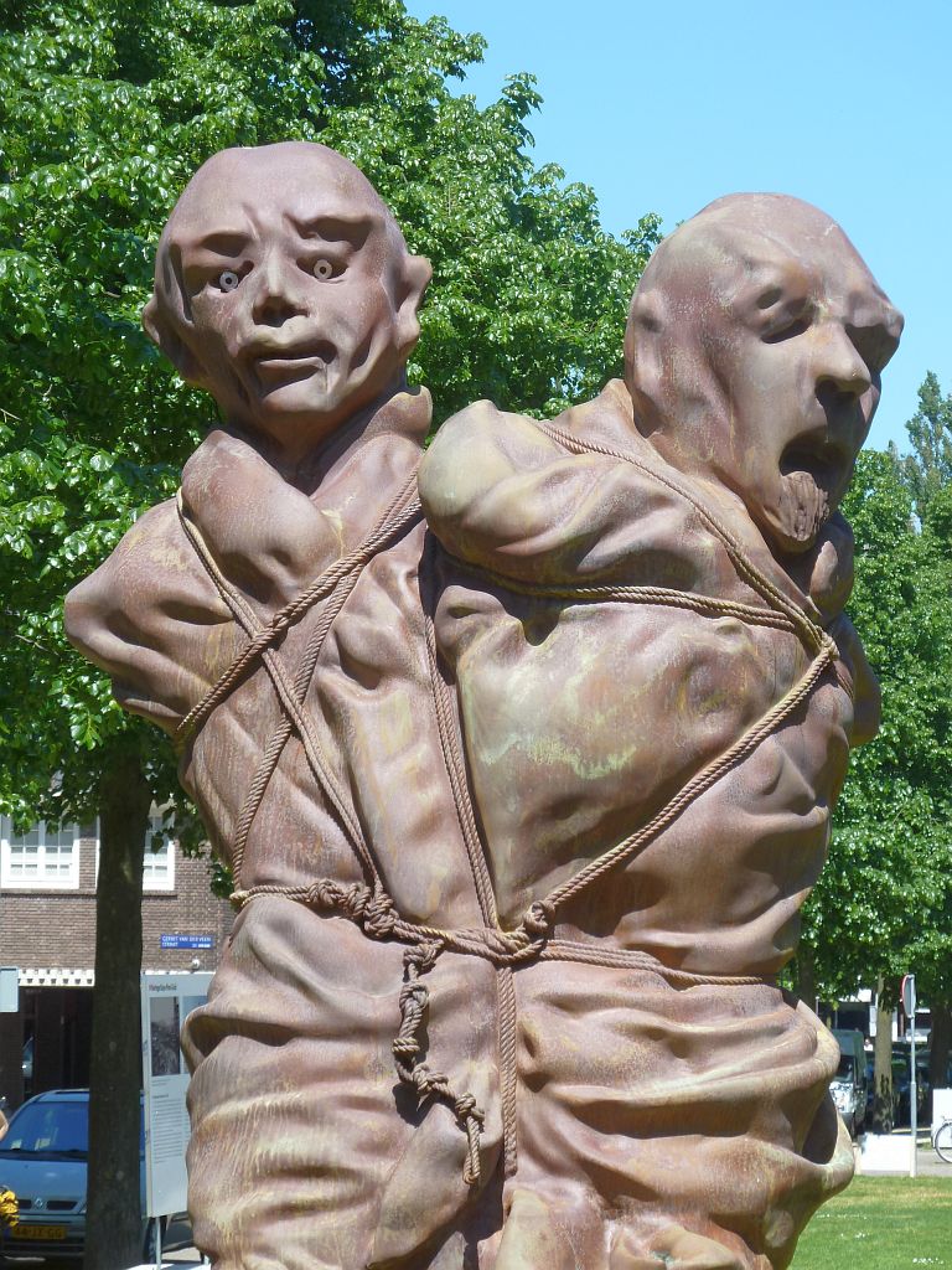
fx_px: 5024
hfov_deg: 10.8
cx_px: 476
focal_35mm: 137
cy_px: 635
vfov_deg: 14.4
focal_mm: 22.5
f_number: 4.5
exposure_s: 1/250
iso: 80
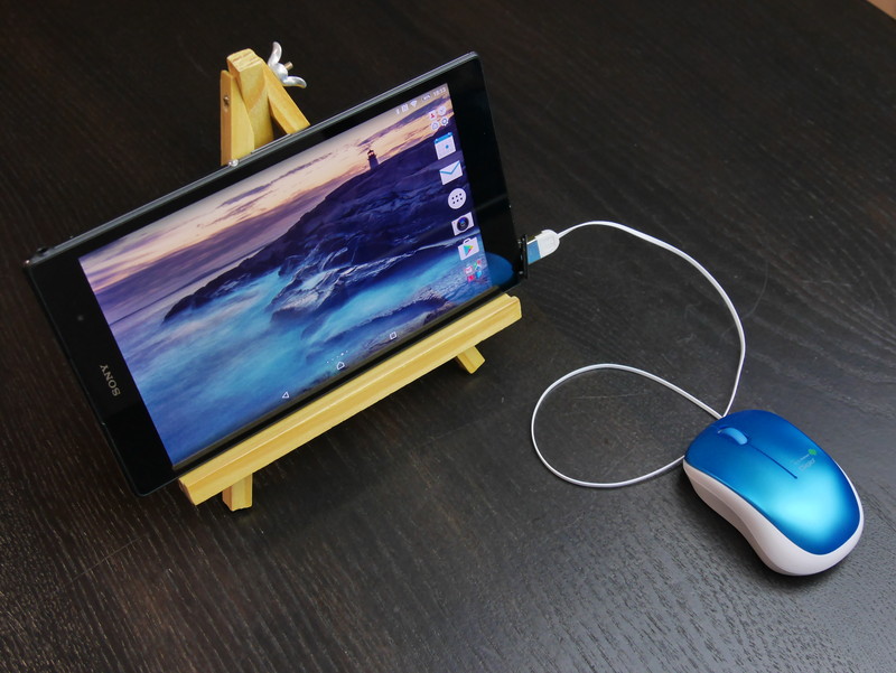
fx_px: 1088
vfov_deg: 34.4
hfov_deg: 44.8
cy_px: 336
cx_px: 448
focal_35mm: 42
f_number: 6.3
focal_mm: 21
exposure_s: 1/60
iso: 800
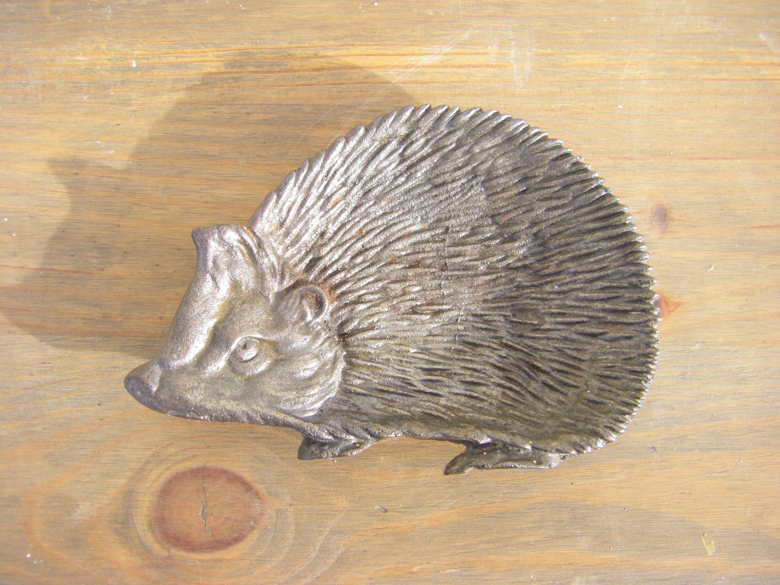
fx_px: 856
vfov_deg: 37.7
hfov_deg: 49.0
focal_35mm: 38
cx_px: 390
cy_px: 292
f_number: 3.5
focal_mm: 6.3
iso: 64
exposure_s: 1/60
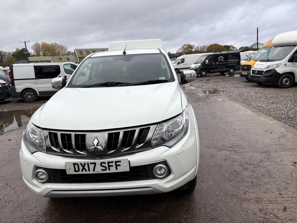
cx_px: 148
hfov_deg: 67.3
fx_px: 223
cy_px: 112
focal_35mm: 26
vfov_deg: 53.1
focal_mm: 5.96
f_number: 1.6
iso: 50
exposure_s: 1/850
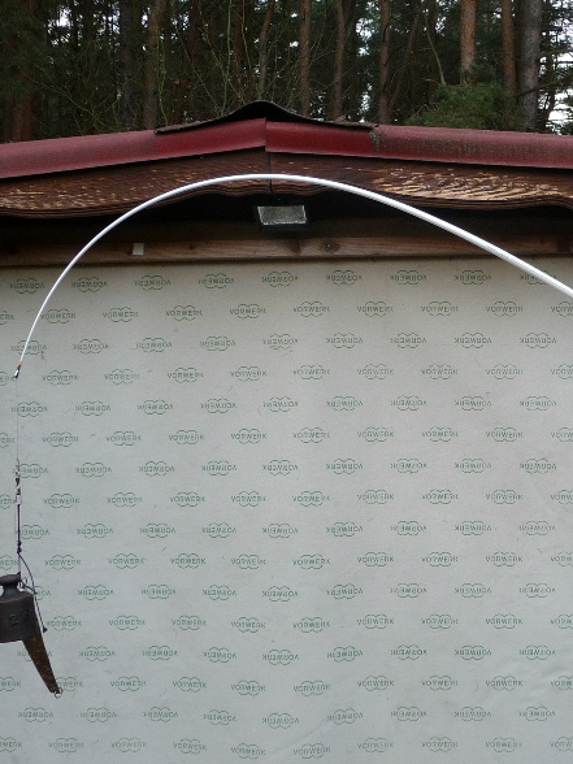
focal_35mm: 49
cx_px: 446
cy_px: 383
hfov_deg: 29.1
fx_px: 1081
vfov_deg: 38.9
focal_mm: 4.7
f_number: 3.3
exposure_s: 1/50
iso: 100
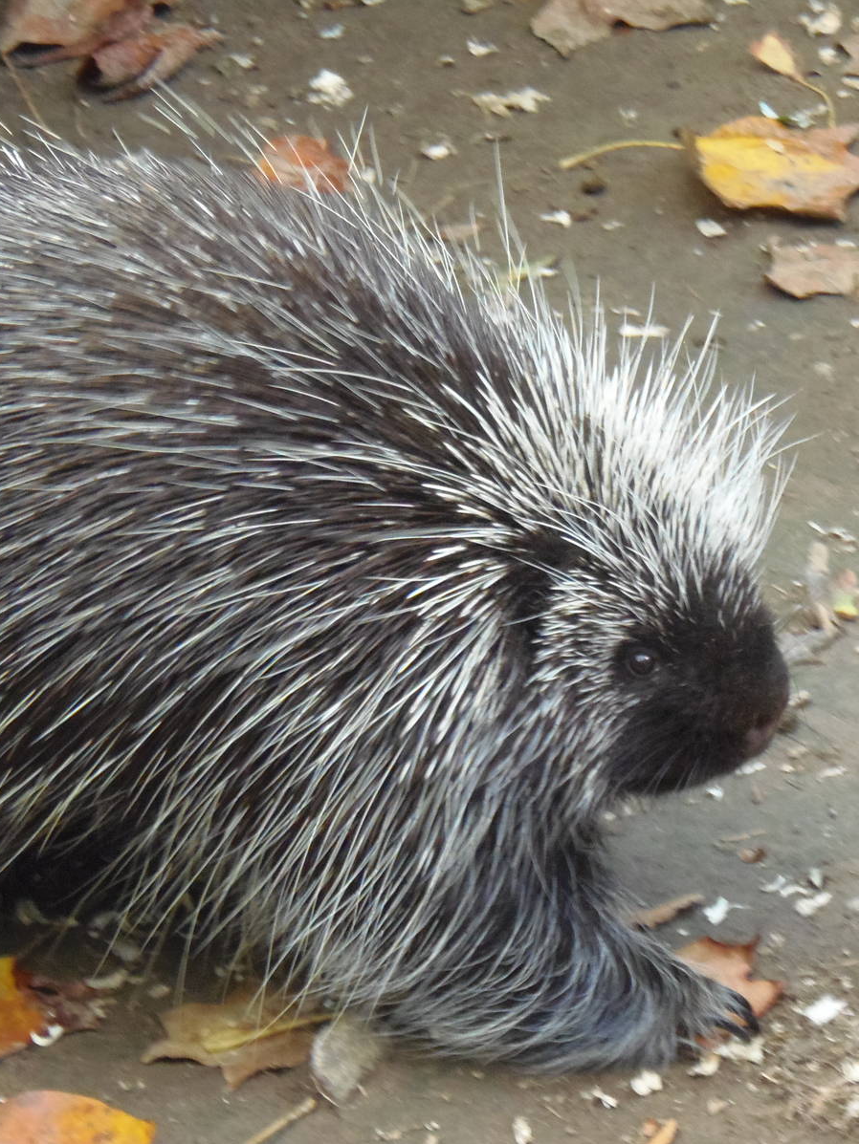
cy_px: 572
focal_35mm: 282
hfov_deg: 5.3
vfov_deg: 7.0
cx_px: 369
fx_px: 9329
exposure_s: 1/40
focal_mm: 39.2
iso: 400
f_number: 5
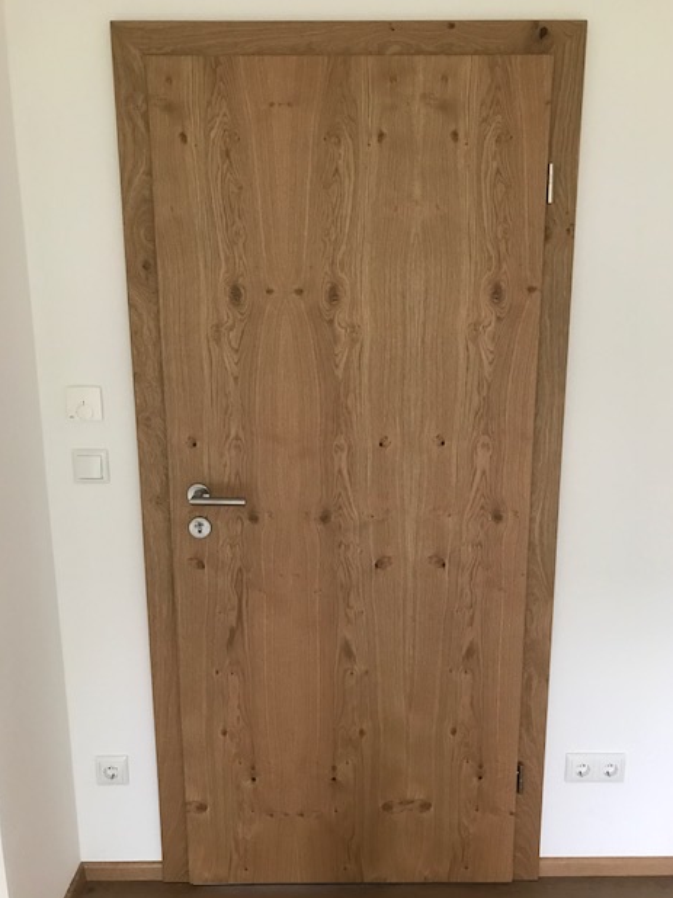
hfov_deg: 48.2
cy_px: 464
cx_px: 344
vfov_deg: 61.7
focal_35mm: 29
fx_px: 752
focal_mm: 3.99
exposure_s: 1/17
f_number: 1.8
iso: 80
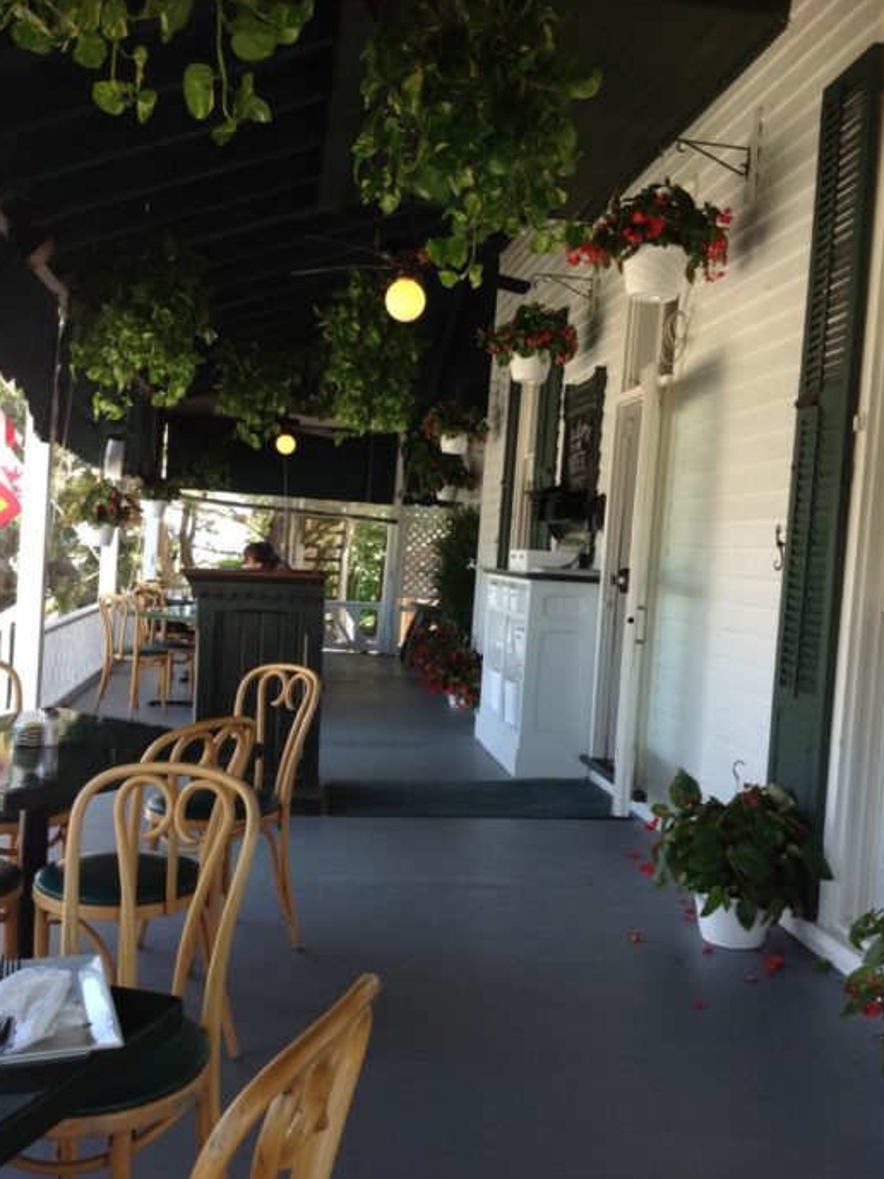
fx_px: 1226
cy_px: 602
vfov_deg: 51.4
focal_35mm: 36
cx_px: 444
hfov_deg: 39.7
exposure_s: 1/120
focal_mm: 4.28
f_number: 2.4
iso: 50
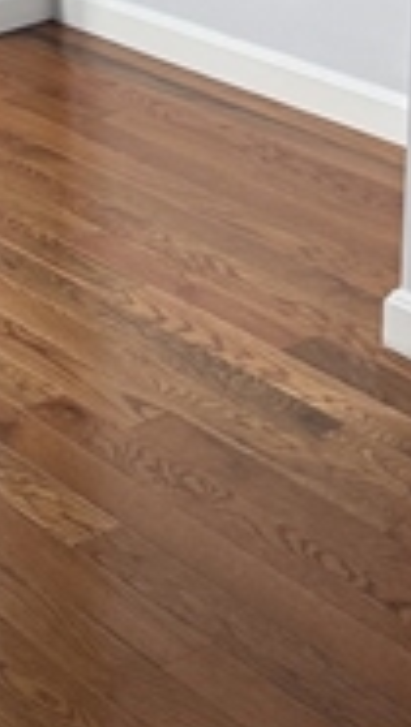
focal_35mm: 108
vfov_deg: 18.9
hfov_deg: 10.5
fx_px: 2087
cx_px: -356
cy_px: -98
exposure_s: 1/121
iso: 125
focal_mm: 6.76
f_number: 1.78
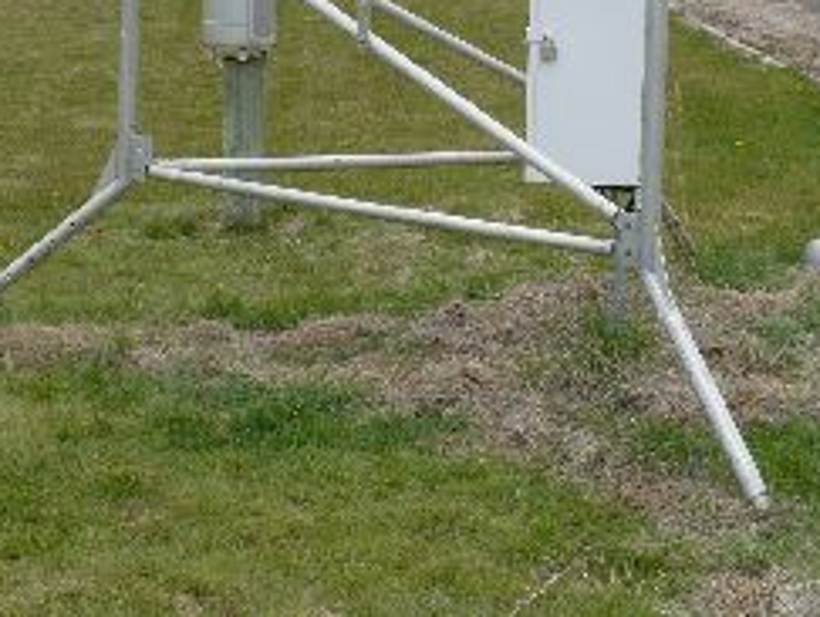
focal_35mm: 76
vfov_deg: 18.9
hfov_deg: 25.6
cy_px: -2
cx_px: 337
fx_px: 1803
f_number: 2.8
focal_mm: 6.1
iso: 100
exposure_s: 1/1300
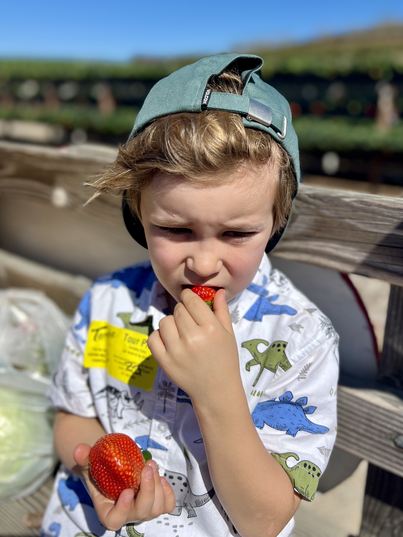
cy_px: 268
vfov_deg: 67.3
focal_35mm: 26
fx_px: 404
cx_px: 202
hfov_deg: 53.1
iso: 50
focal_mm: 5.7
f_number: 1.5
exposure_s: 1/6579
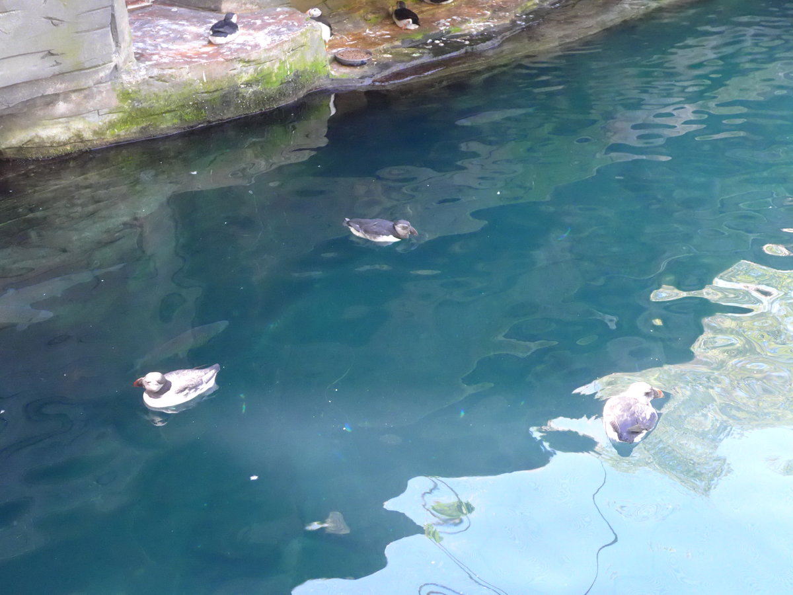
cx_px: 396
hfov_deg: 38.9
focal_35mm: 49
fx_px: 1123
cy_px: 298
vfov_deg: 29.7
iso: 1600
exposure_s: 1/200
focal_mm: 10.1
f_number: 3.2
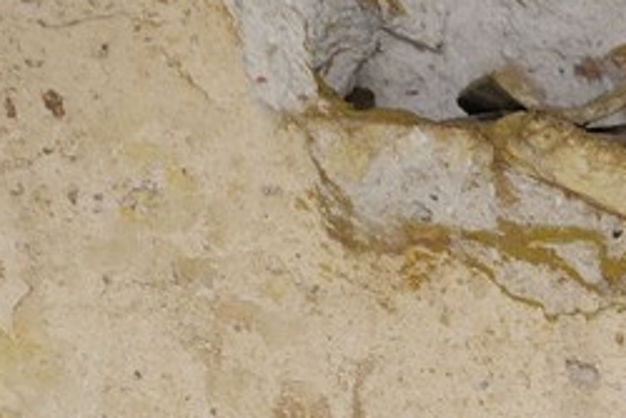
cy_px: 1975
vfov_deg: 4.0
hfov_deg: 6.5
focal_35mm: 307
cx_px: 1317
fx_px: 5341
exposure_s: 1/30
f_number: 4
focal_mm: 48
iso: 800
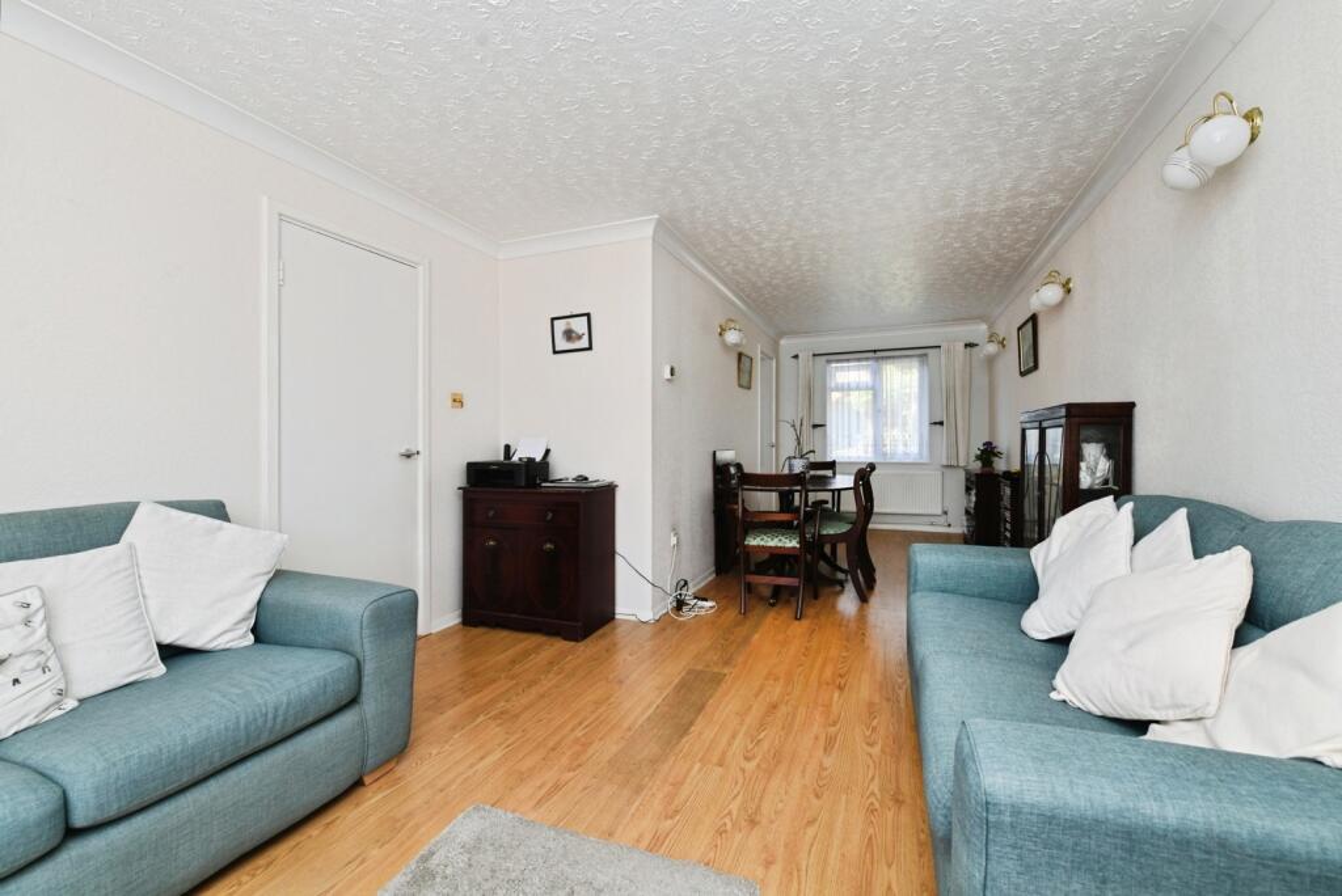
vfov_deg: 81.3
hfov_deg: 104.2
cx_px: 671
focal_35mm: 14
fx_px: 522
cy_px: 448
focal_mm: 14
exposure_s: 1/60
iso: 640
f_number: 8
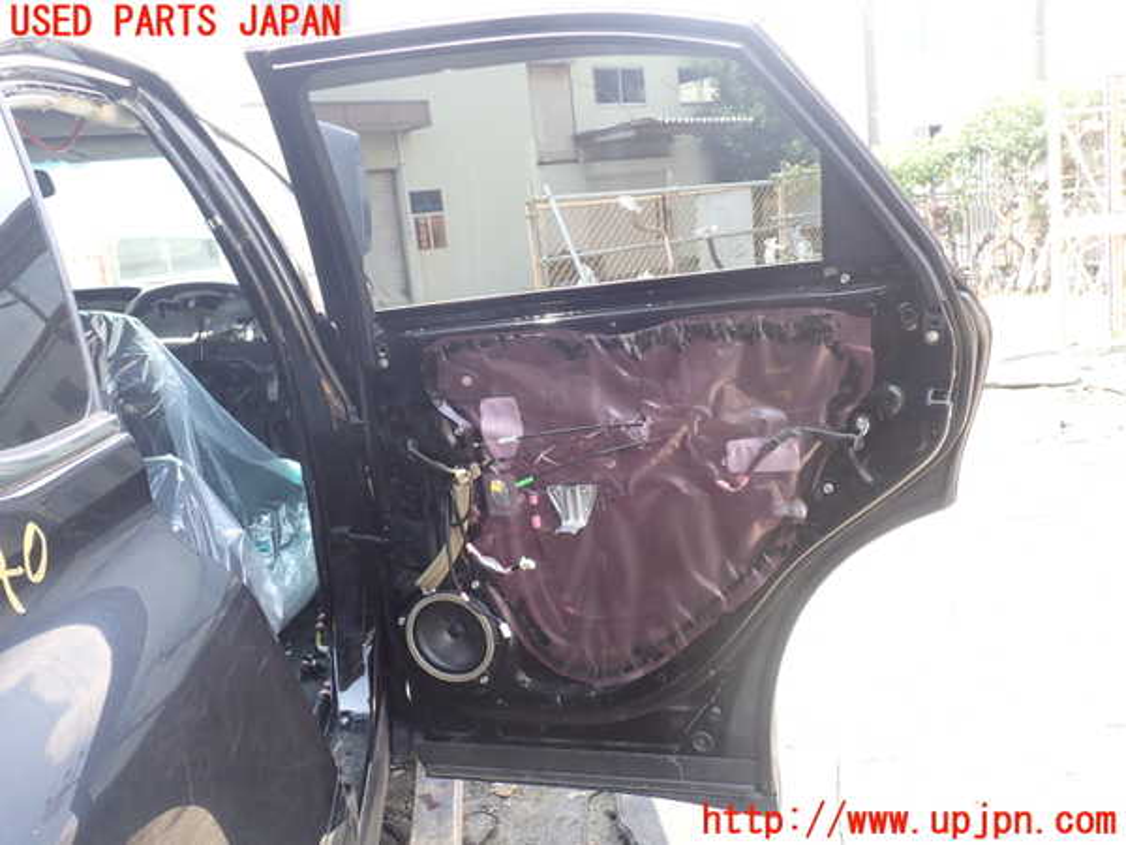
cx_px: 563
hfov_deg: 60.0
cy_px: 422
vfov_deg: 46.8
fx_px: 976
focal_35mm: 30
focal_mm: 5.4
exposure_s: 1/80
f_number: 3.2
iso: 100
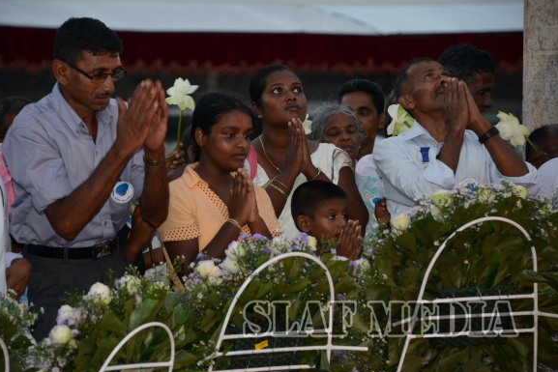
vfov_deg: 8.8
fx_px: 2418
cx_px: 270
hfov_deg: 13.2
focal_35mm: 156
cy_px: 184
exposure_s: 1/100
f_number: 5.6
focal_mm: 150
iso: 800
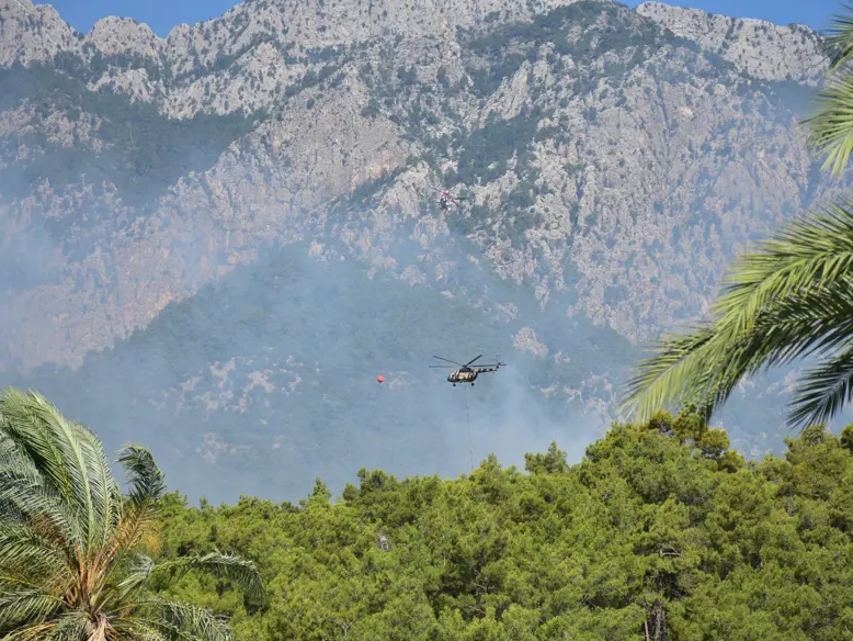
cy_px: 320
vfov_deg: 9.1
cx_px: 435
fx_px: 4018
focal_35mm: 163
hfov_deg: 12.1
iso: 200
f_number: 7.1
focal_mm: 100
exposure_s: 1/800
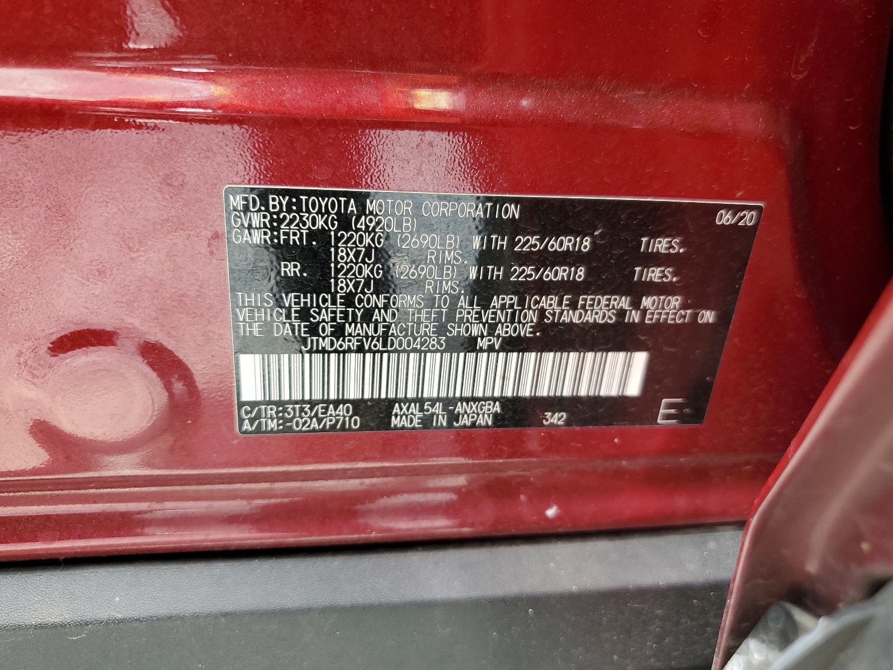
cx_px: 446
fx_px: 671
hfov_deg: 67.3
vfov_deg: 53.1
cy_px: 335
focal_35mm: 26
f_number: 1.5
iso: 50
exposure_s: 1/147
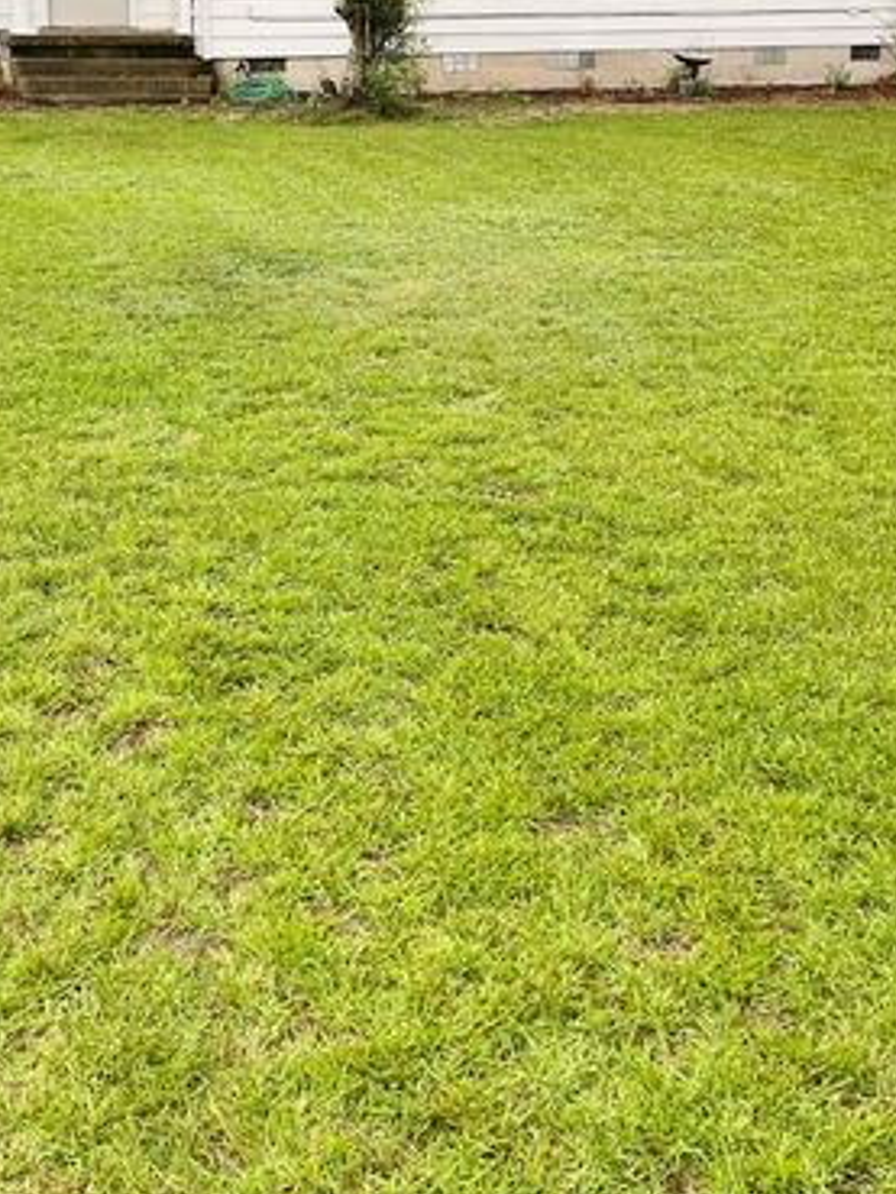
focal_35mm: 47
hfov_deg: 30.9
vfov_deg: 38.0
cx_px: 437
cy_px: 141
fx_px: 1621
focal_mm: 5.1
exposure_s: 1/121
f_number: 1.6
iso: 64
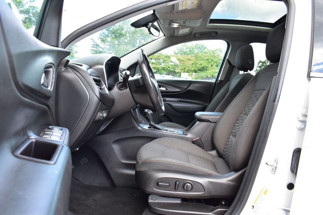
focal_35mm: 27
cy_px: 108
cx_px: 162
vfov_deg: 47.9
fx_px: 242
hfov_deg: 67.4
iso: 400
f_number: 8
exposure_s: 1/50
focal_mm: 18
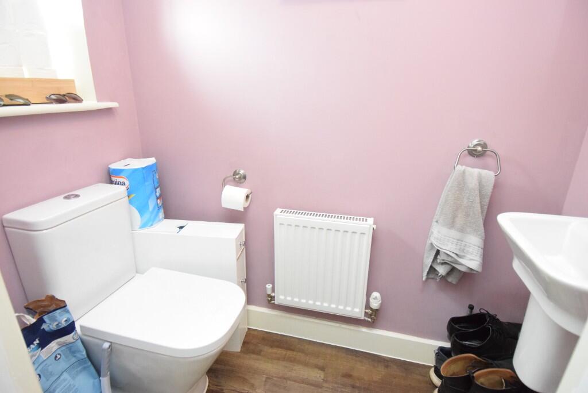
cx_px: 294
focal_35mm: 18
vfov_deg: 67.5
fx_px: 294
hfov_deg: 90.0
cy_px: 196
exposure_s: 1/60
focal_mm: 12
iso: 5600
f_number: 4
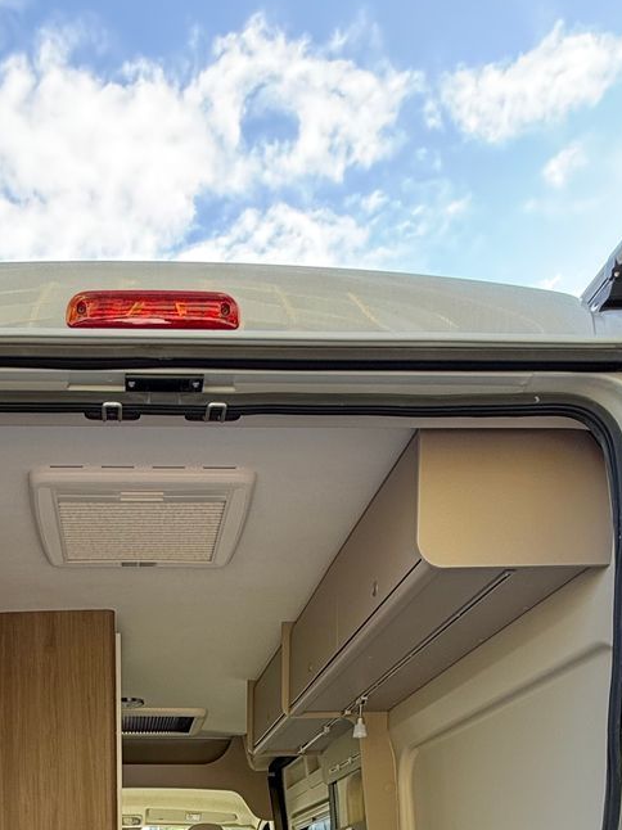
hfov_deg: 37.5
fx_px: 887
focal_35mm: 37
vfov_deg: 35.4
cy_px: 1064
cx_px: 143
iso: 40
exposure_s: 1/99
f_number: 2.2
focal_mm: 2.22
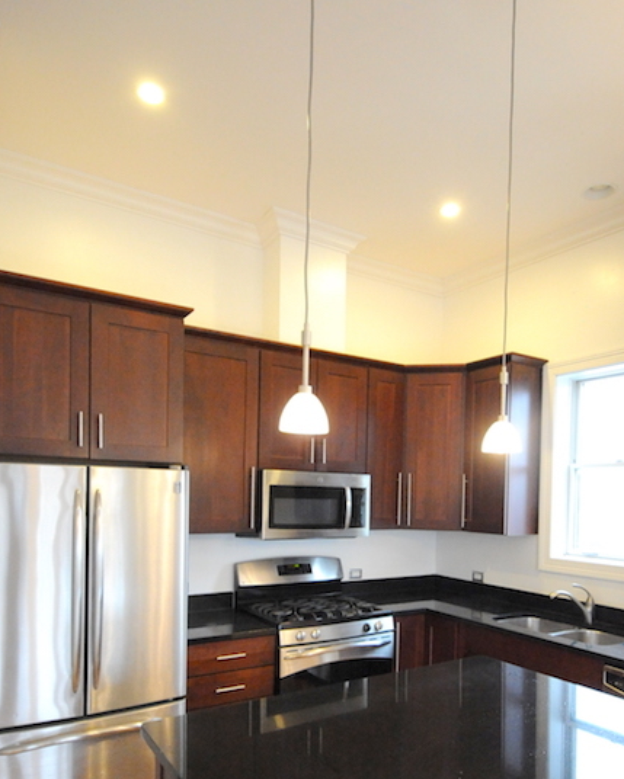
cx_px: 358
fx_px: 577
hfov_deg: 56.6
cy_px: 515
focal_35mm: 25
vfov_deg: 66.4
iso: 6400
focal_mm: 14
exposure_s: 1/200
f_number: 4
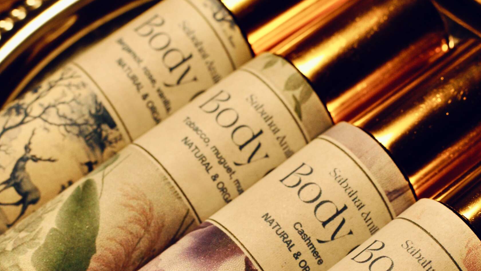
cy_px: 256
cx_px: 243
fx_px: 1069
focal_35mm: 84
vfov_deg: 14.3
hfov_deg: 25.4
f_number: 9
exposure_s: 1/160
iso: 400
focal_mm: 35
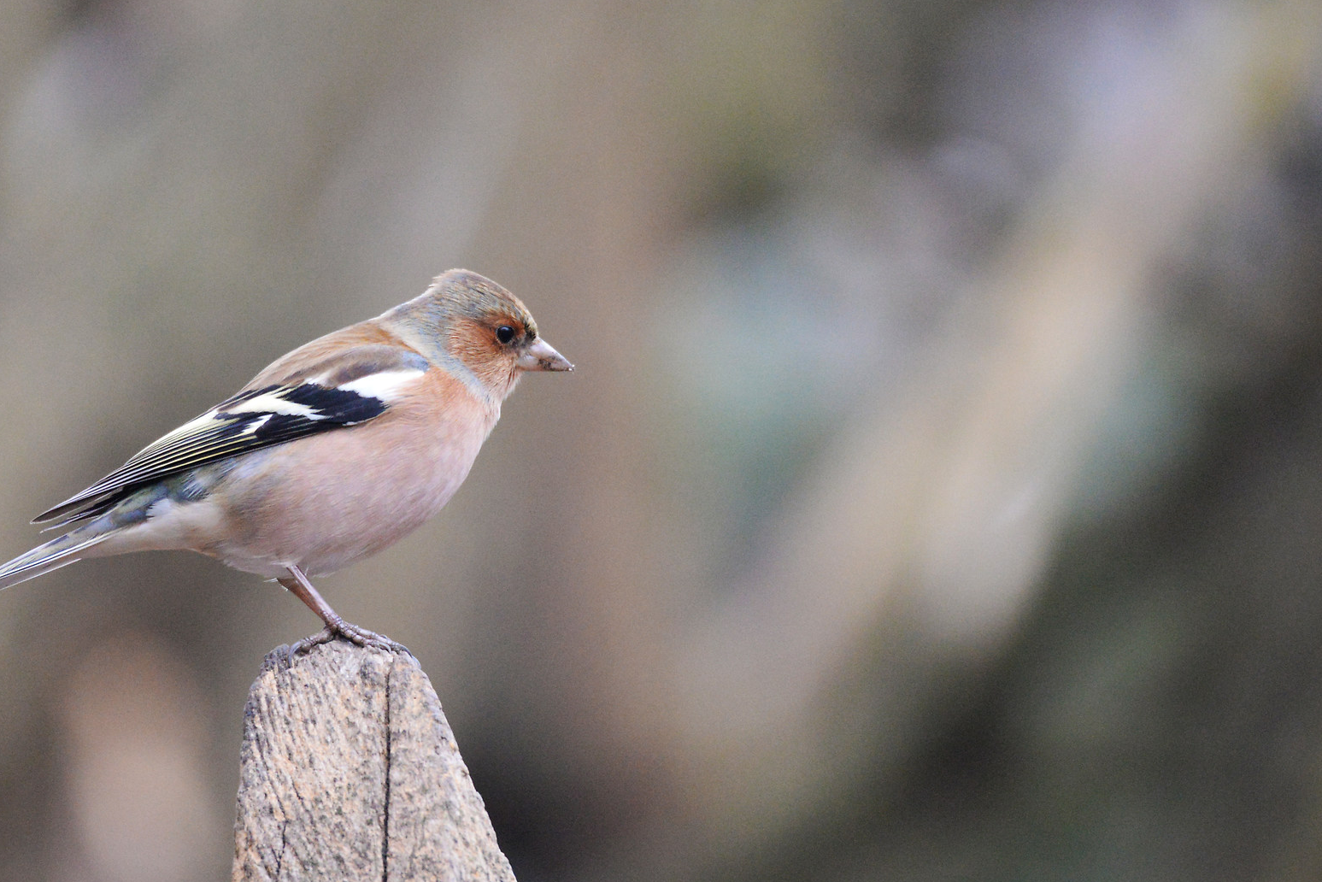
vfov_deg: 1.5
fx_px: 34193
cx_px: 449
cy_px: 395
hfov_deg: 2.2
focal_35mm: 931
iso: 6400
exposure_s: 1/400
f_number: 6.3
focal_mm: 600
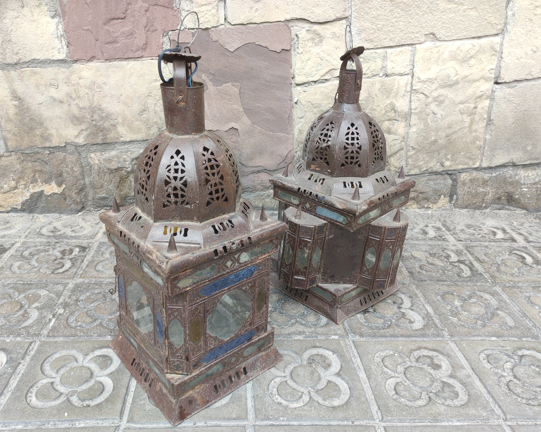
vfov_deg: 53.2
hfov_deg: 64.0
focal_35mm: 27
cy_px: 223
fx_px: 432
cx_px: 248
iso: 157
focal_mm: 5.43
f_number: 1.89
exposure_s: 1/100
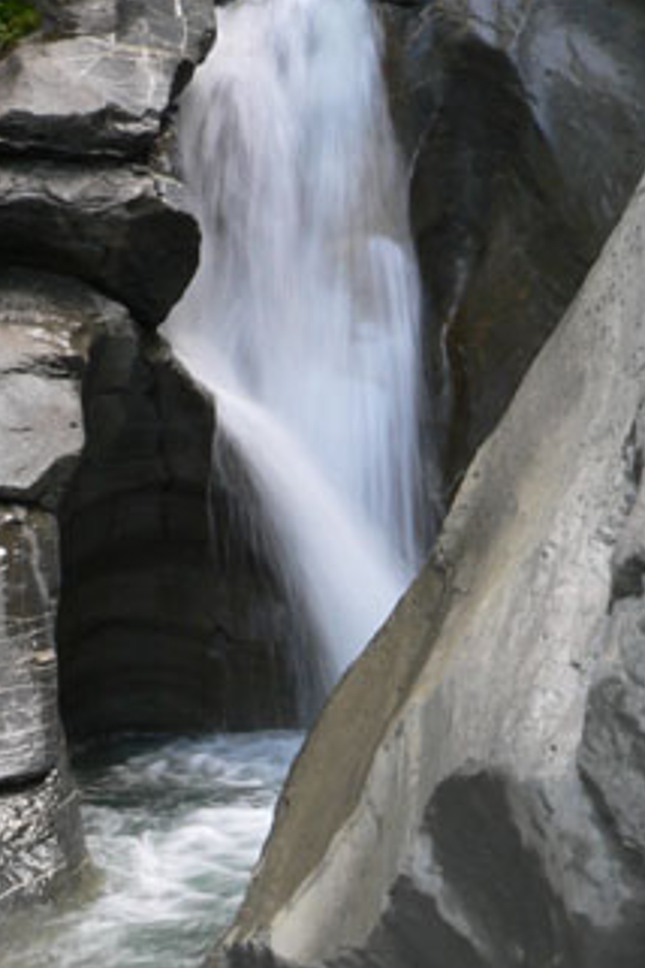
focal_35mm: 70
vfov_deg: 28.5
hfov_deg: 19.0
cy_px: 697
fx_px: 1881
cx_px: 36
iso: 100
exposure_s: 1/10
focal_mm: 6
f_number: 8
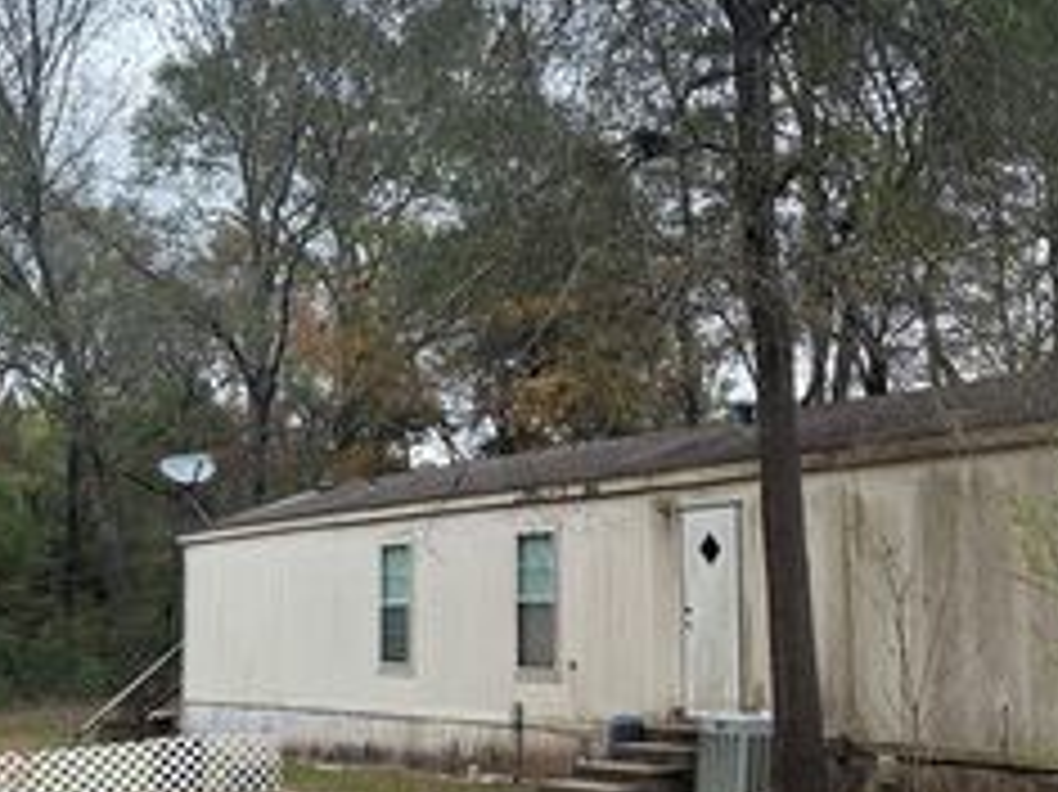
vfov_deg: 28.5
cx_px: 774
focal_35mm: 51
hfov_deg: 36.7
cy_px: 475
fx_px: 1558
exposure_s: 1/650
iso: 80
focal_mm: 6.86
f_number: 1.78
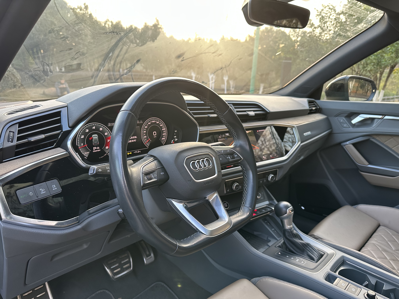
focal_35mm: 24
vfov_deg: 56.8
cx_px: 200
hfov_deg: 71.6
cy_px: 150
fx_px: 277
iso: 200
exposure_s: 1/121
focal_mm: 6.86
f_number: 1.78
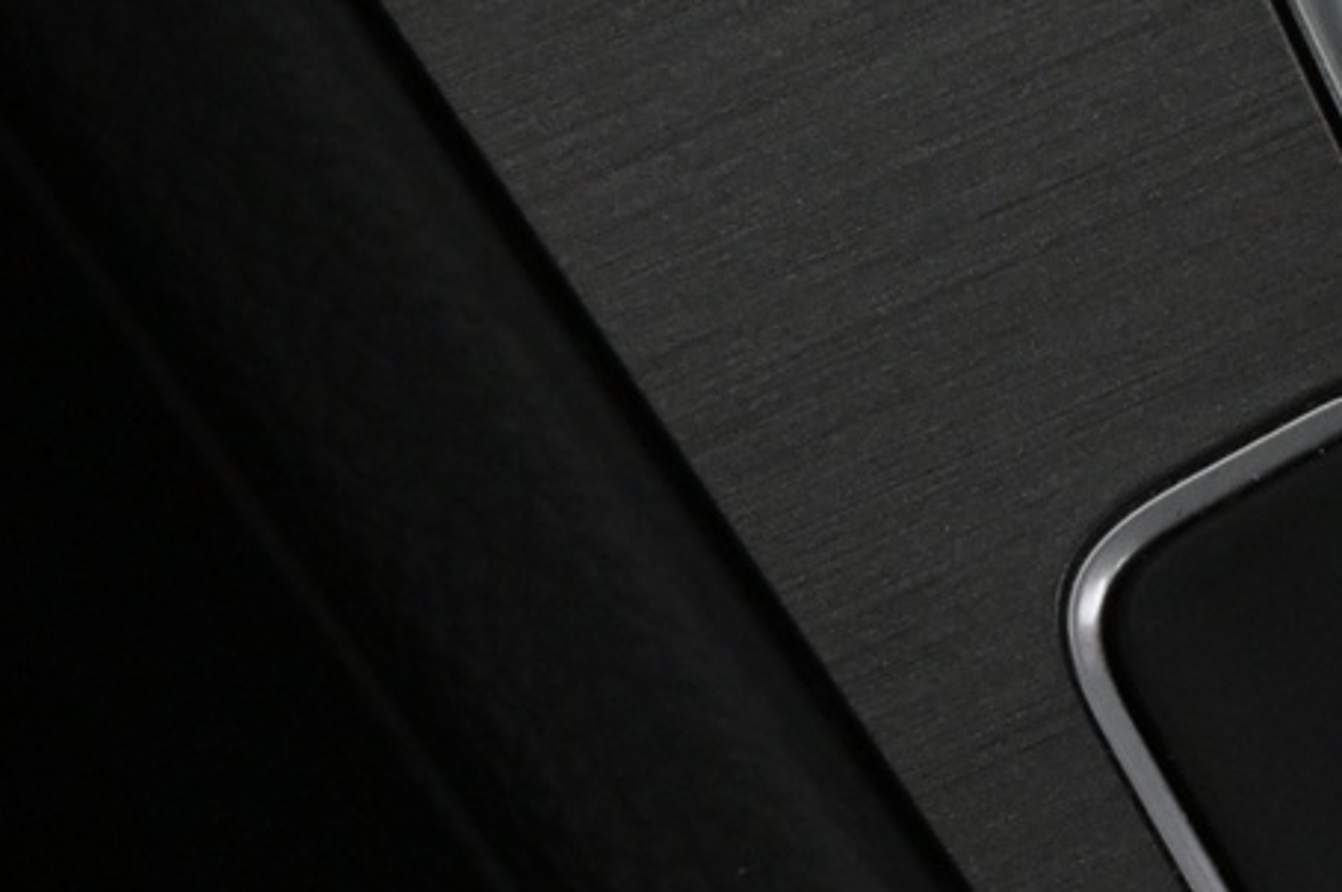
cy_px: 1285
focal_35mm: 177
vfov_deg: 7.6
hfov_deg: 11.4
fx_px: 6585
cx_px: 1691
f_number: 5
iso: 2500
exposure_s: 1/50
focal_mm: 33
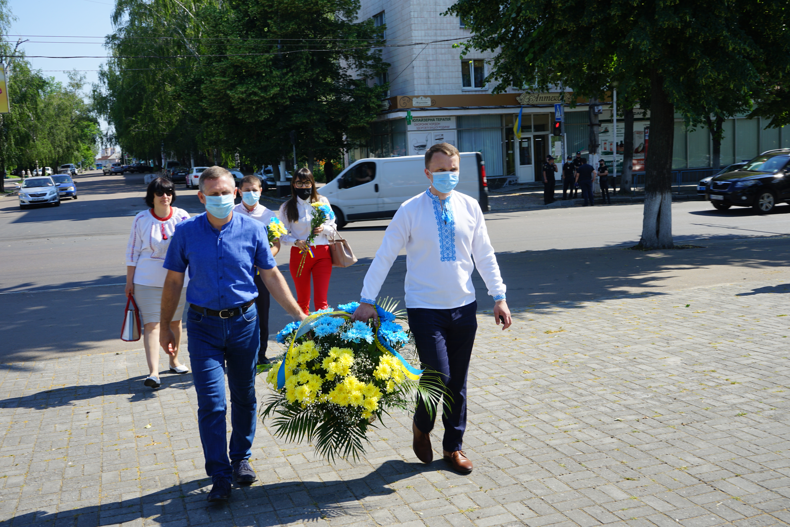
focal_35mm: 36
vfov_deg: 36.9
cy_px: 264
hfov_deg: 53.1
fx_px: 790
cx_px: 395
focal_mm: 36
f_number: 10
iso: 100
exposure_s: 1/100
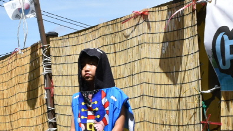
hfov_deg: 23.6
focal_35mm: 90
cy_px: 108
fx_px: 556
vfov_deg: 13.4
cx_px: 90
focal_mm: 22
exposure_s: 1/400
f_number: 10
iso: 200
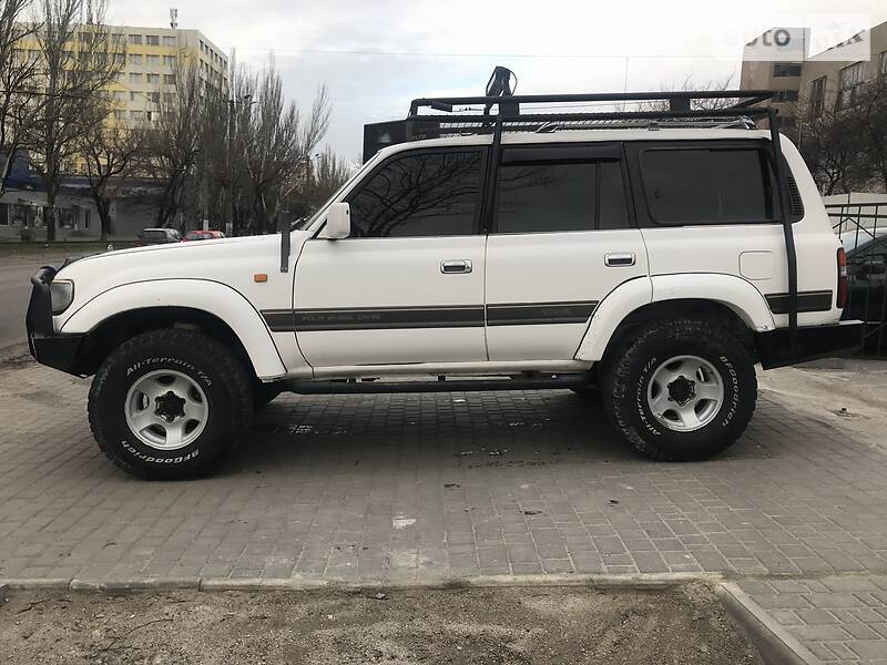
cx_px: 444
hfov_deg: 63.4
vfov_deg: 49.7
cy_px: 332
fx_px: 717
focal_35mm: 28
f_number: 1.8
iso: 20
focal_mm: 4
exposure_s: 1/319
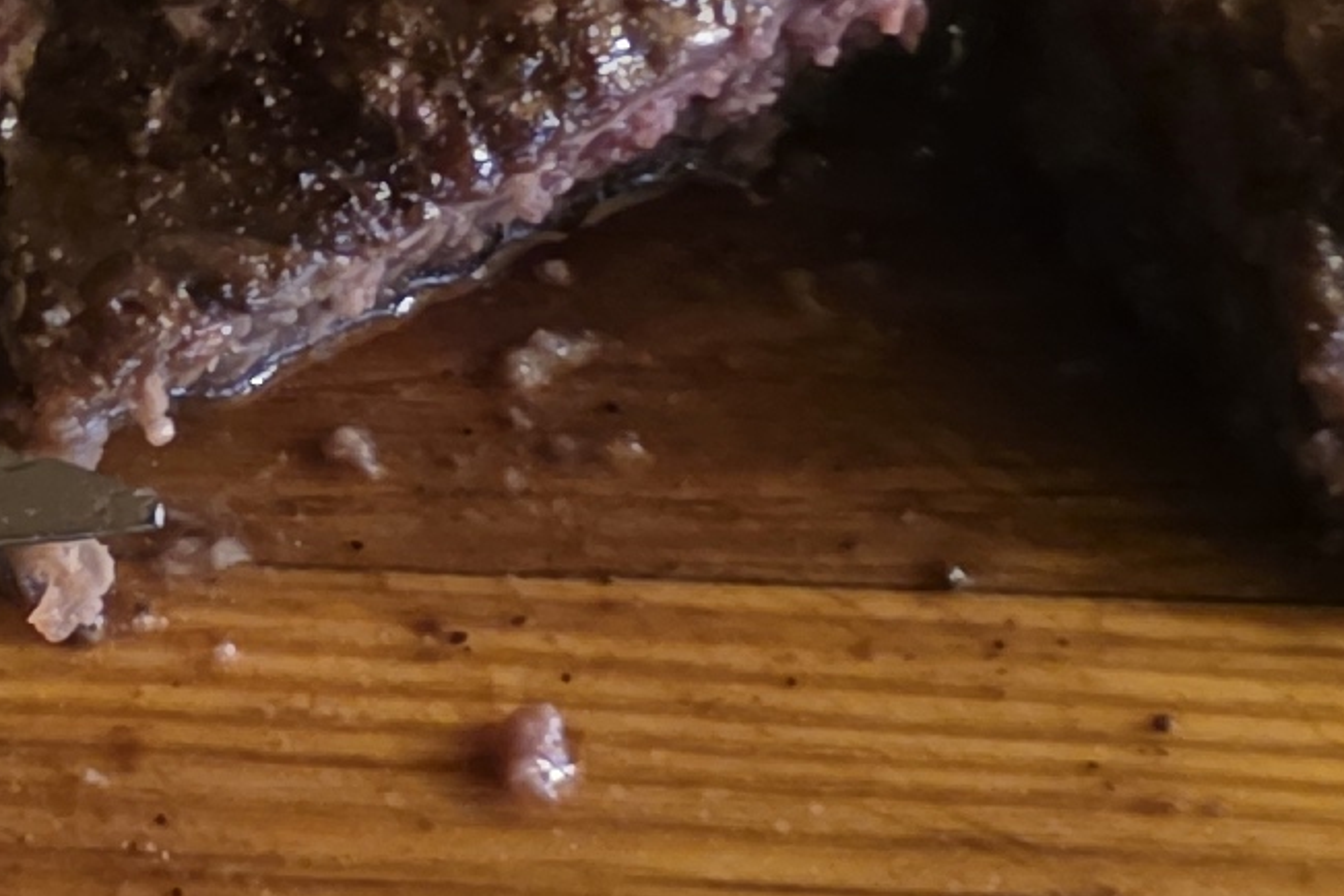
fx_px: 5488
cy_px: -359
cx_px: -132
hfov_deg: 13.7
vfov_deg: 9.1
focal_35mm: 147
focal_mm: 6.3
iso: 1600
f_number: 1.7
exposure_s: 1/25
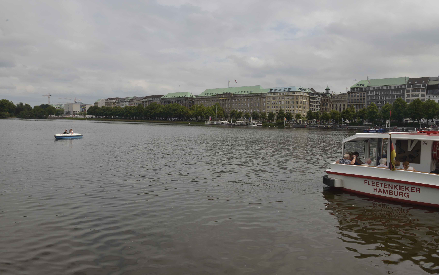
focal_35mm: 25
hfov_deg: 72.5
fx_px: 299
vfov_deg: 49.3
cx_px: 224
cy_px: 136
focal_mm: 24
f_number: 14
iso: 100
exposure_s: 1/125
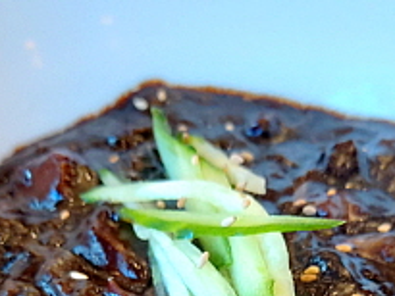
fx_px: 891
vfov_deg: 17.6
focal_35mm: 78
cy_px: 400
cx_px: 243
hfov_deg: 24.9
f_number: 2
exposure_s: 1/60
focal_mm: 4.58
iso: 160
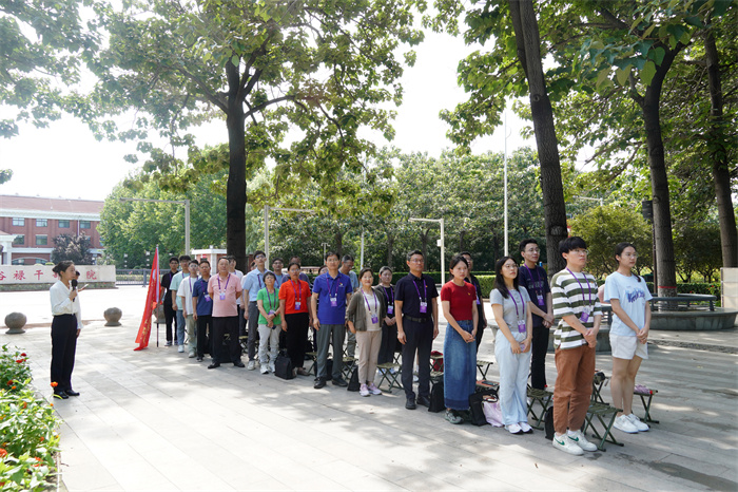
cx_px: 369
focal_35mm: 27
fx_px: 553
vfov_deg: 47.9
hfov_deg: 67.4
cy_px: 246
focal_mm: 18
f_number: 5.6
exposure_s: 1/50
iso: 100
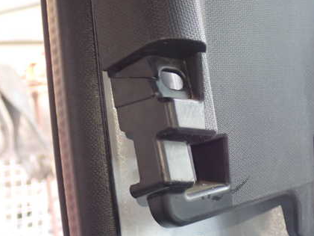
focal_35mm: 67
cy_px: 125
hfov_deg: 28.7
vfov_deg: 21.9
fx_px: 608
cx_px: 214
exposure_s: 1/50
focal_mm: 8.4
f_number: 3.1
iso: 320
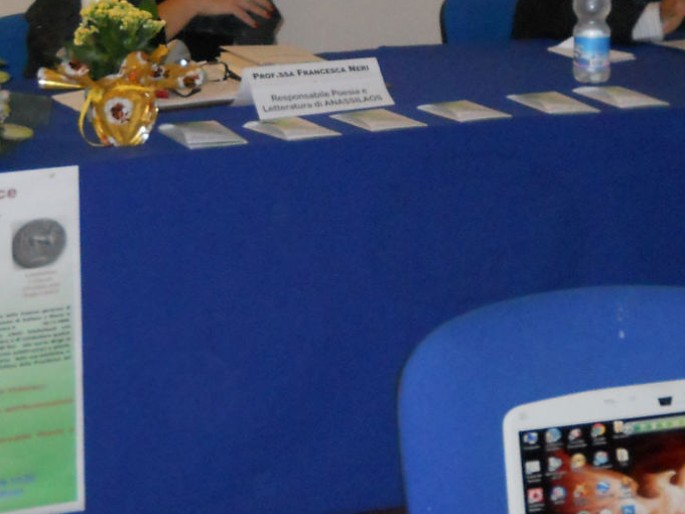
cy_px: -27
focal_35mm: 113
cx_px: 370
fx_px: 2236
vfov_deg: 12.9
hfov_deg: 17.4
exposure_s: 1/30
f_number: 3.3
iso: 400
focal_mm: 7.88
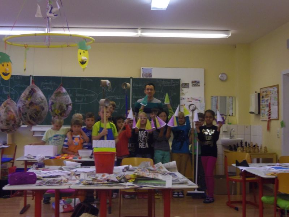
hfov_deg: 42.1
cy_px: 108
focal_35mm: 45
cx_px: 144
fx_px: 376
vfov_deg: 32.2
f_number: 4.6
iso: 320
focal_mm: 8.4
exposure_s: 1/50
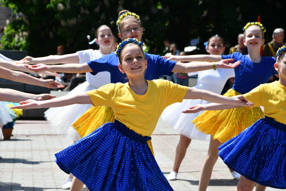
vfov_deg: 8.7
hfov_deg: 13.1
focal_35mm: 157
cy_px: 96
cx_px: 143
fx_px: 1247
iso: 100
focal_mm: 105
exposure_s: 1/250
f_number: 8
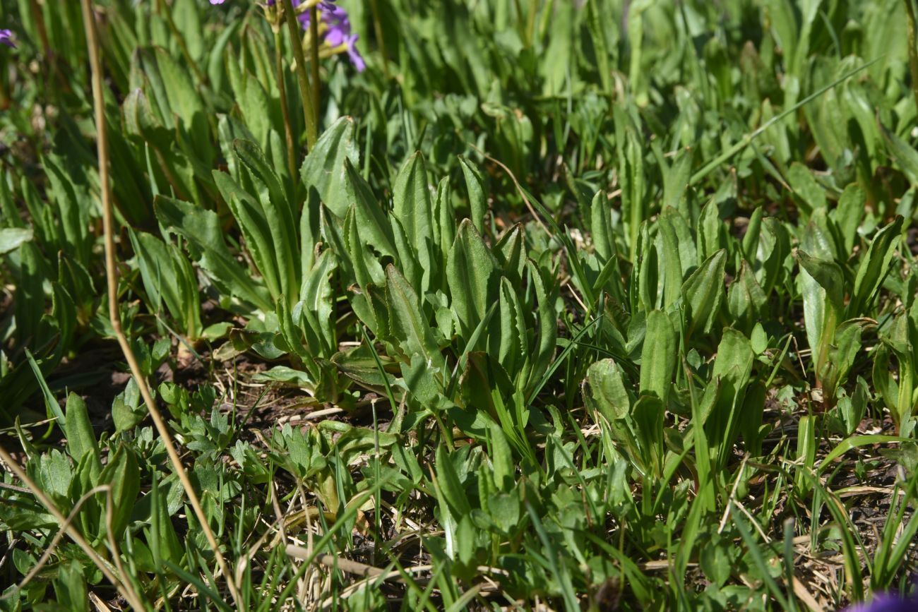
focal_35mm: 70
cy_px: 306
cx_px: 459
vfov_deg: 19.5
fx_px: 1785
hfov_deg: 28.8
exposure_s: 1/125
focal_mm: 70
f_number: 14
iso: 160
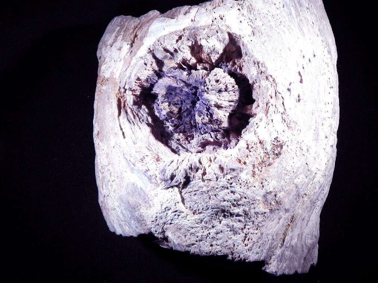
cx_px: 185
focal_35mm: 71
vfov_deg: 20.7
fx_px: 775
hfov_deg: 27.4
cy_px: 125
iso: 160
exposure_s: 1/160
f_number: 3.5
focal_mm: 10.3
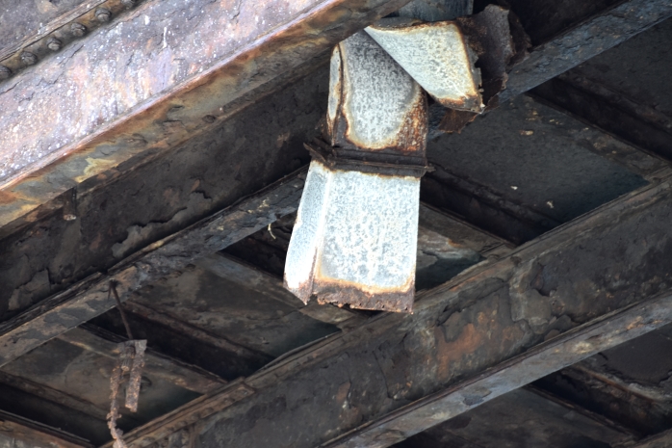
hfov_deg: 10.2
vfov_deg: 6.8
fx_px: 3779
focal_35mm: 202
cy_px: 224
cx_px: 336
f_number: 6
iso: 400
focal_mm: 135
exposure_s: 1/125
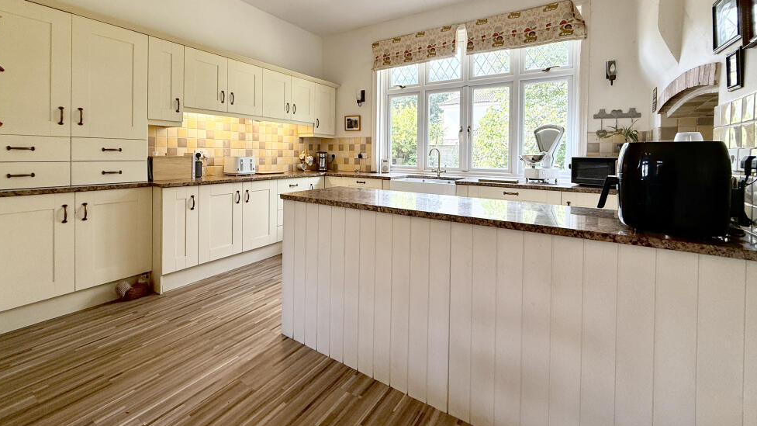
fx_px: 321
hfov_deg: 99.3
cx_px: 365
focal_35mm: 16
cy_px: 155
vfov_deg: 65.9
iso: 80
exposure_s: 1/99
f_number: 2.2
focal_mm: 2.22
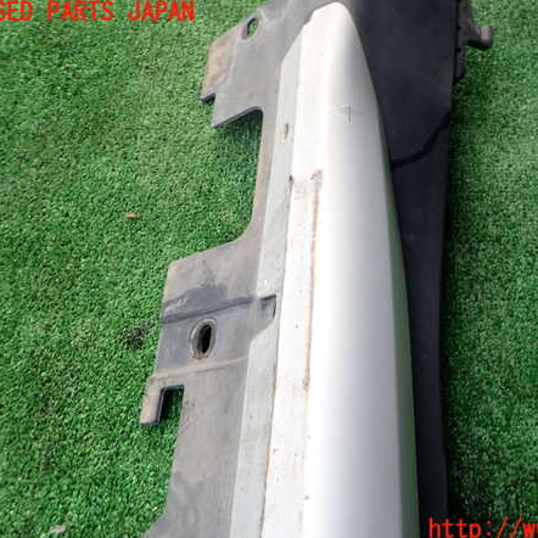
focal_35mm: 30
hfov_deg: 53.4
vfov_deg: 54.0
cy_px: 271
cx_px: 338
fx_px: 528
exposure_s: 1/250
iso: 100
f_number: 2.8
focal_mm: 4.5
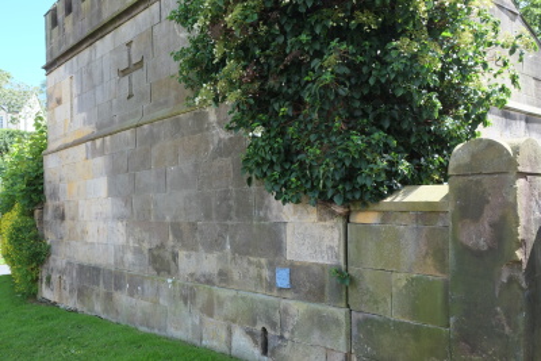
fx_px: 526
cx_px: 270
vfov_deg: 37.9
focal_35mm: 35
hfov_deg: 54.4
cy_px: 180
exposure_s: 1/170
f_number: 5.6
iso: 400
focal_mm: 23
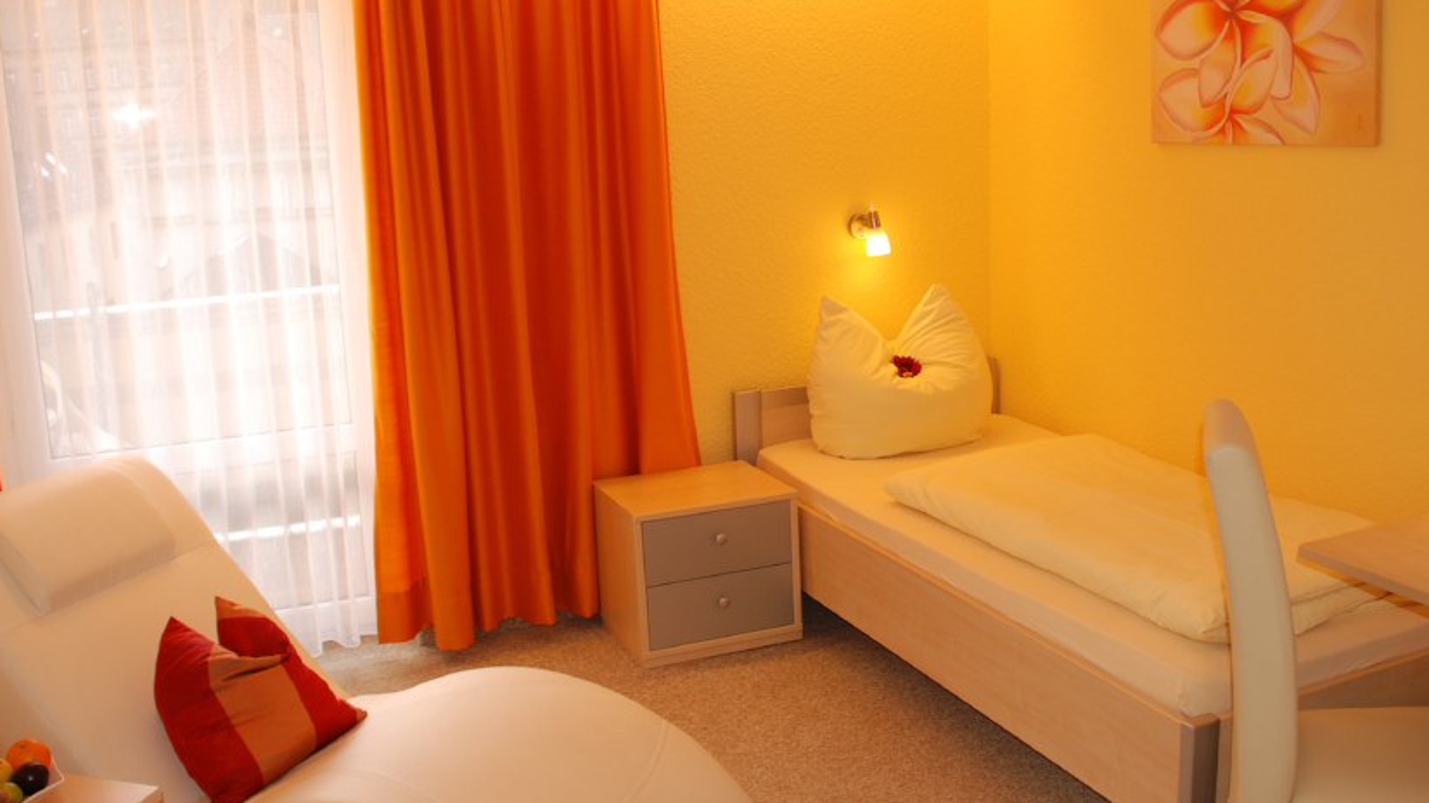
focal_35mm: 35
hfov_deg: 56.6
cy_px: 386
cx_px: 721
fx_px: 1326
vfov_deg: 33.7
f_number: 5
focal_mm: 18
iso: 250
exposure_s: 1/60
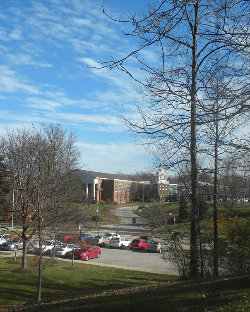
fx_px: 453
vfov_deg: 38.0
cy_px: 157
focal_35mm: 49
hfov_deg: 30.7
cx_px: 96
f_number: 10
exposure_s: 1/102
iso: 64
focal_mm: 6.6
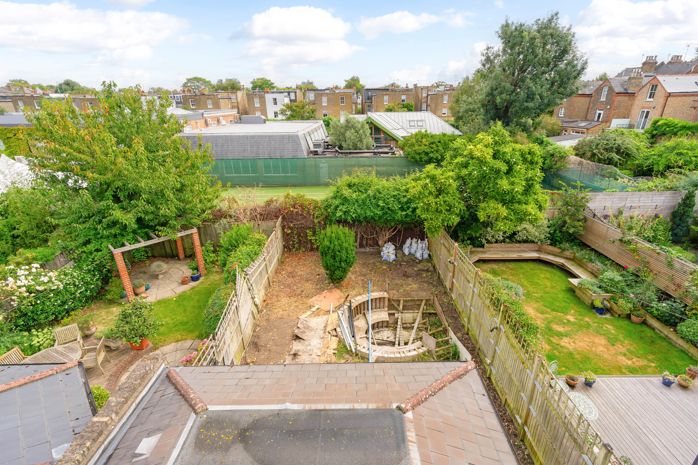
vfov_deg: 70.4
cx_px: 359
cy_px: 237
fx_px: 330
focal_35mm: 17
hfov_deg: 93.3
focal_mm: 16
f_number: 8
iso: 400
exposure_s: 1/400
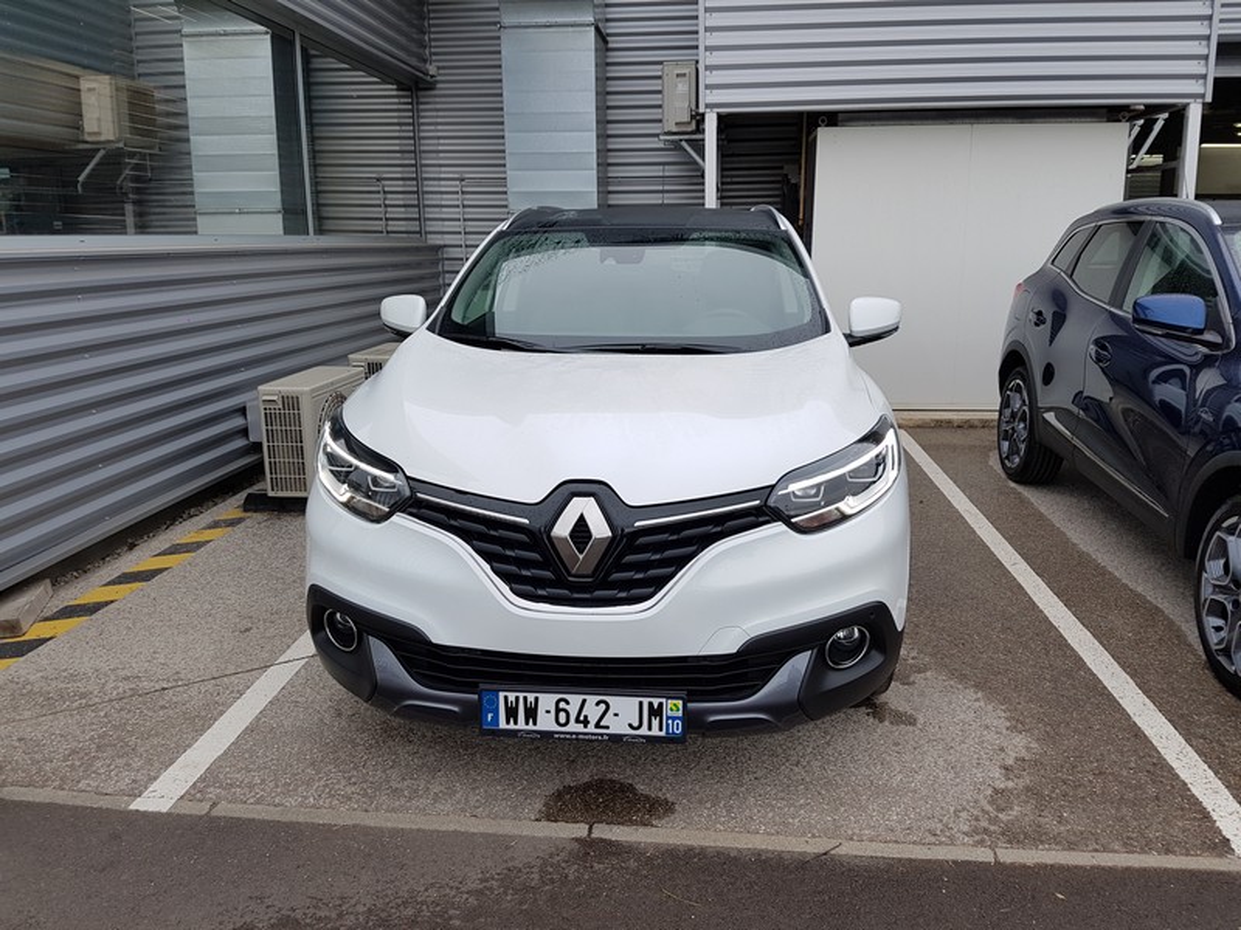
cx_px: 620
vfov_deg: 53.1
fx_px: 932
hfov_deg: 67.3
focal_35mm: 26
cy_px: 465
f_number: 1.7
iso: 40
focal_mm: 4.2
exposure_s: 1/368
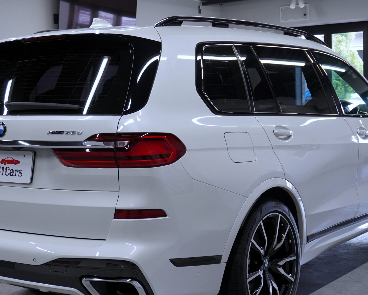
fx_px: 686
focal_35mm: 63
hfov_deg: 30.0
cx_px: 185
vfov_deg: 24.2
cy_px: 156
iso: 400
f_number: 5
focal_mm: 30
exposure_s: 1/60
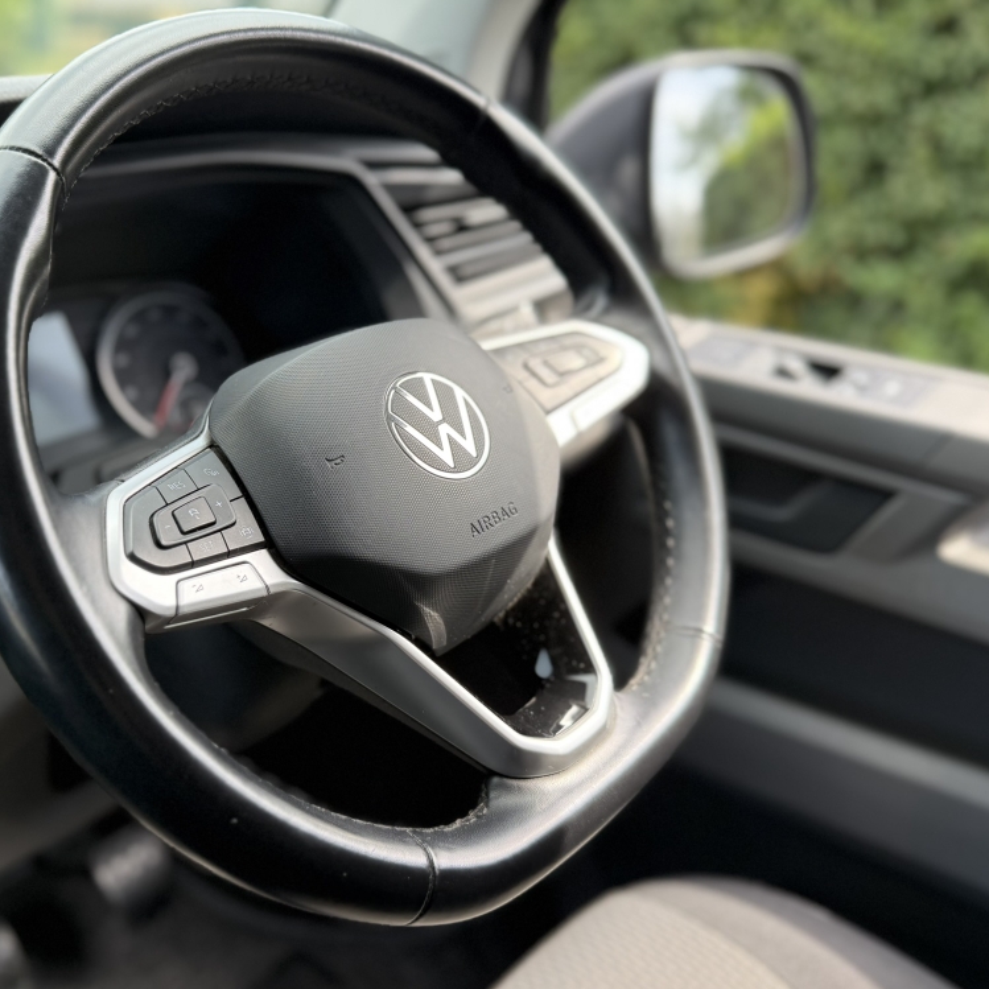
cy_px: 506
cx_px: 327
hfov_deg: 54.5
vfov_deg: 55.6
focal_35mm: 29
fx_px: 937
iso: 100
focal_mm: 6.76
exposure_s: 1/372
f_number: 1.78
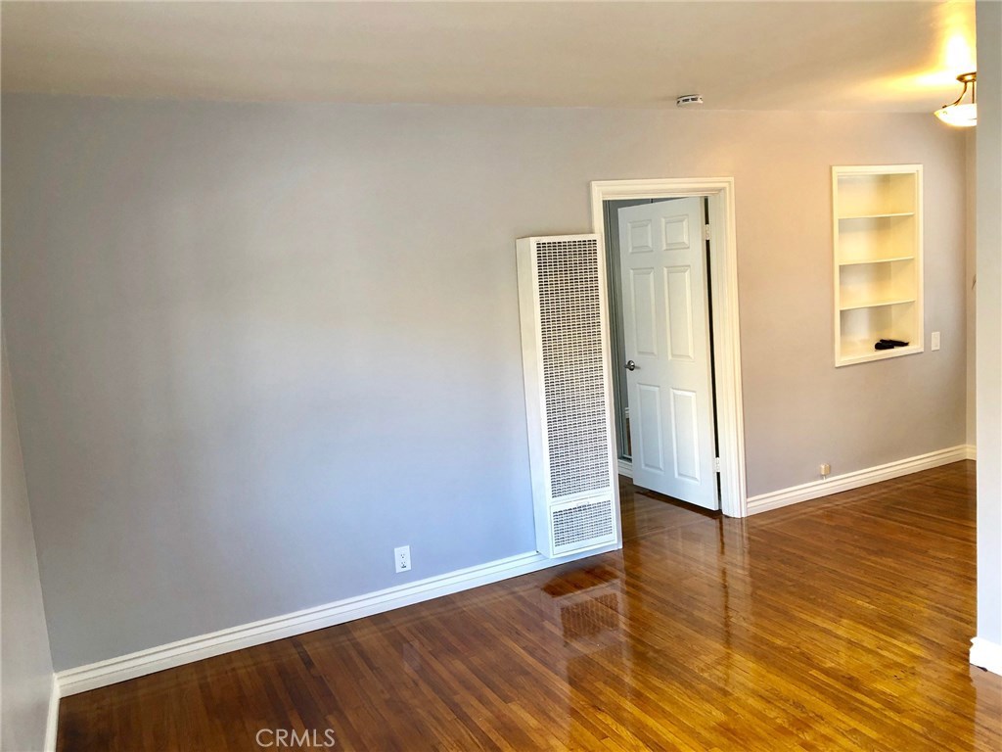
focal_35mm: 28
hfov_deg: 63.4
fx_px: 810
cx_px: 501
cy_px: 376
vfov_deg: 49.7
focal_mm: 3.99
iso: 25
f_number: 1.8
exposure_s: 1/40
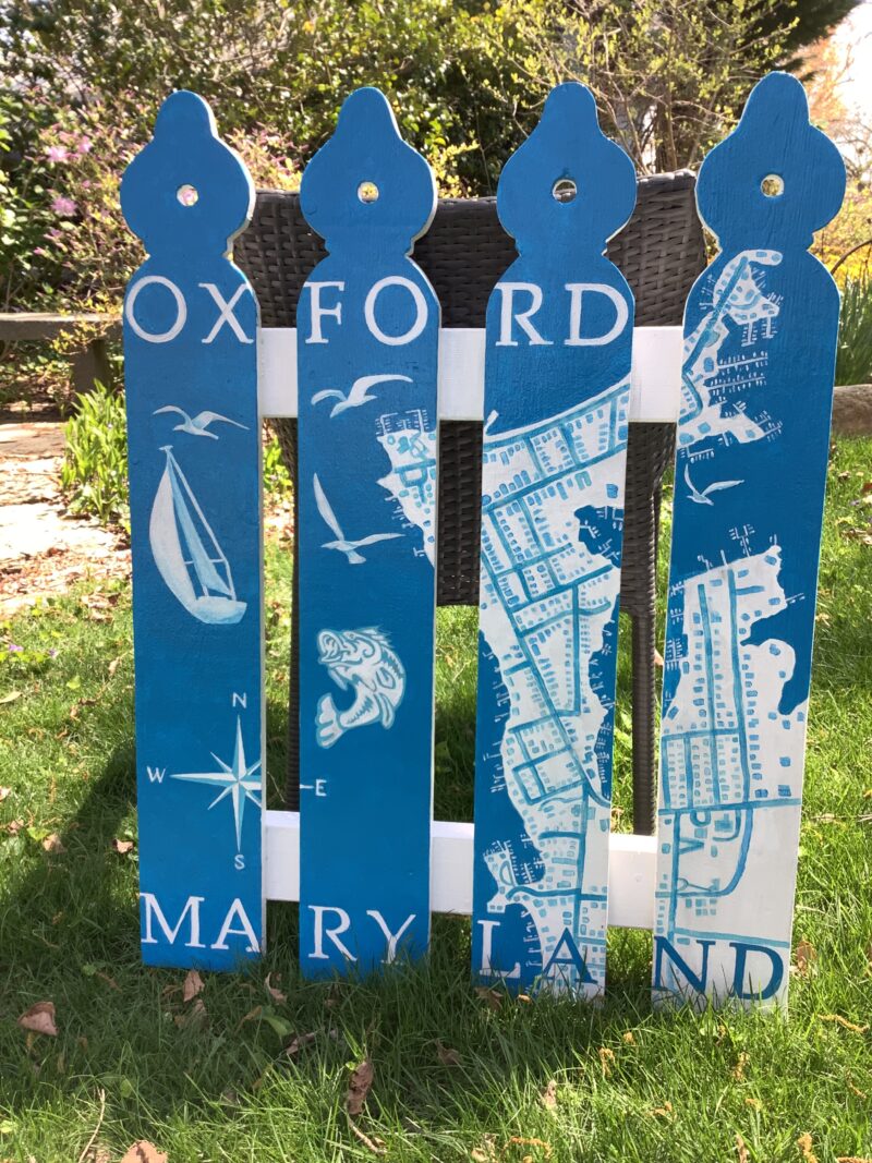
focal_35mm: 31
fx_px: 1041
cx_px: 436
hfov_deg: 45.4
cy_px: 582
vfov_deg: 58.4
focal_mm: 3.3
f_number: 2.4
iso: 25
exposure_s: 1/171
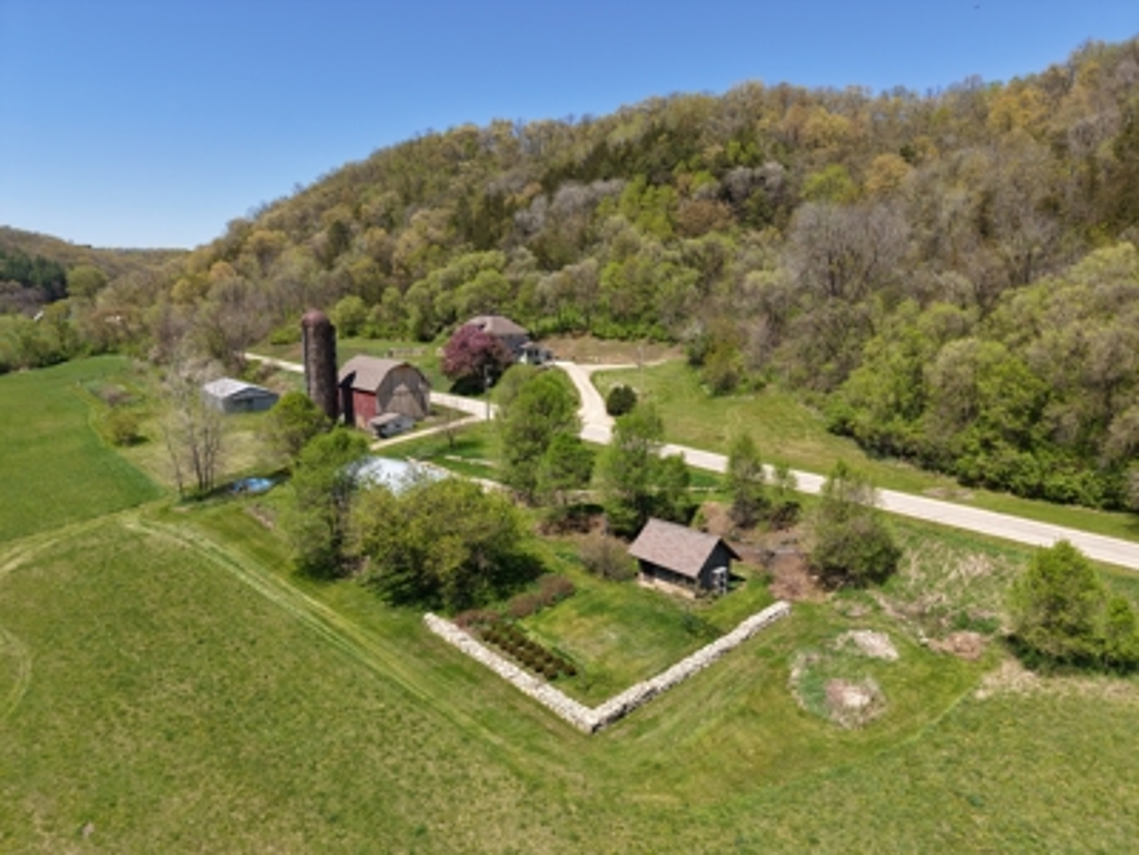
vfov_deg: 56.8
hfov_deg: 71.6
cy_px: 428
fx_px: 790
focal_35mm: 24
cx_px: 570
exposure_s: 1/2500
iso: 100
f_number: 1.8
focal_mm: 8.67
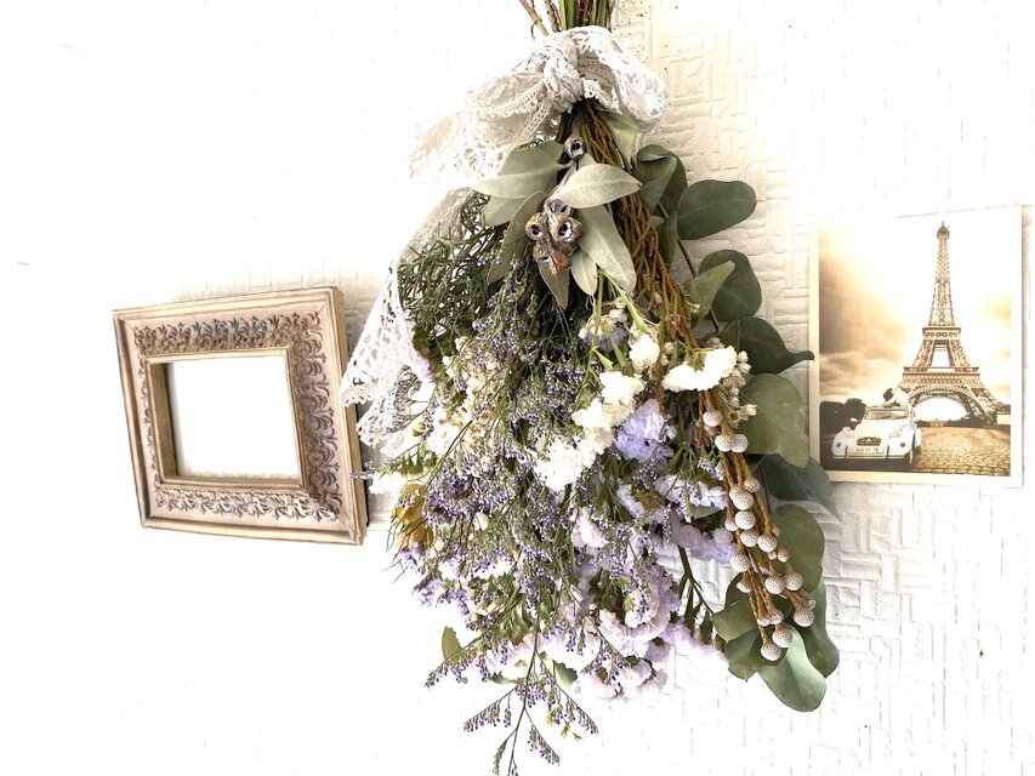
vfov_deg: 53.1
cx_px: 518
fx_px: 777
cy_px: 388
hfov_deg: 67.3
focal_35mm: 26
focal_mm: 4.25
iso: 125
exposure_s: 1/120
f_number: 1.8
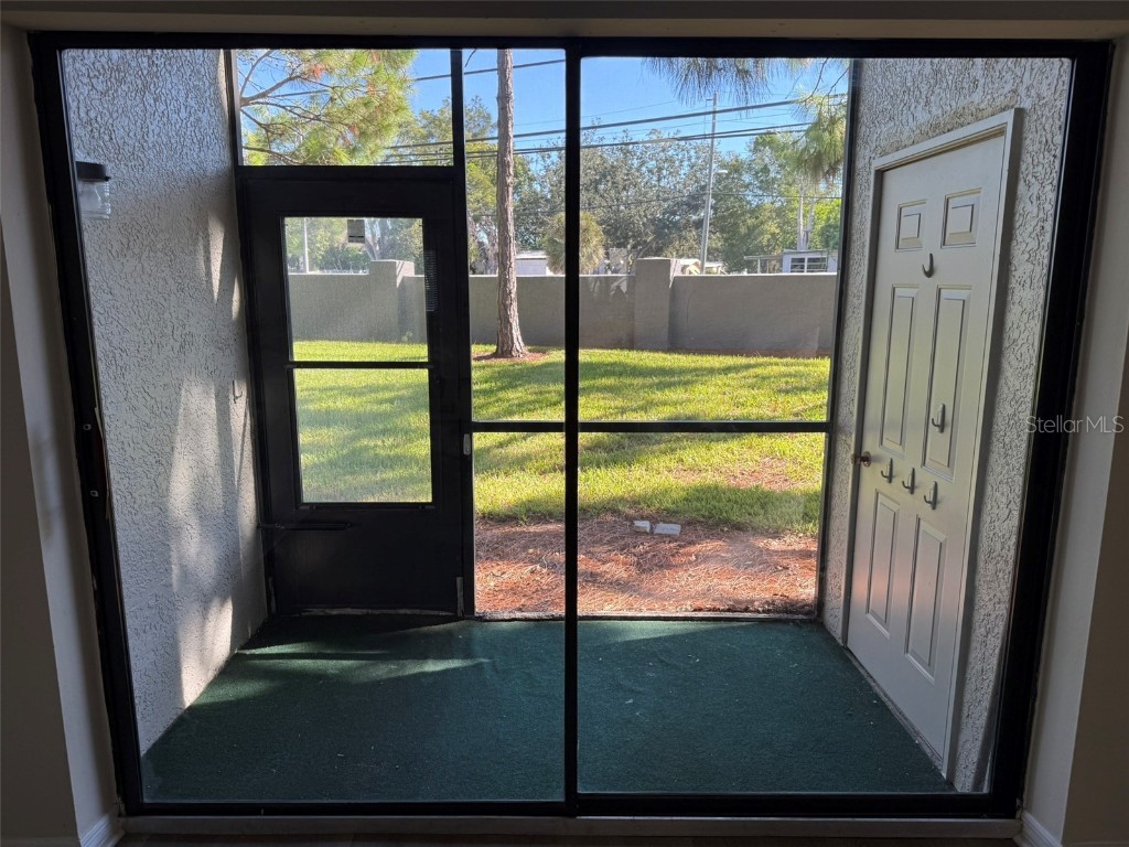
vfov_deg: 56.8
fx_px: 783
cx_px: 564
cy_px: 424
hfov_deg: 71.6
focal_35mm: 24
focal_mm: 6.76
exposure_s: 1/198
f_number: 1.78
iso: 64
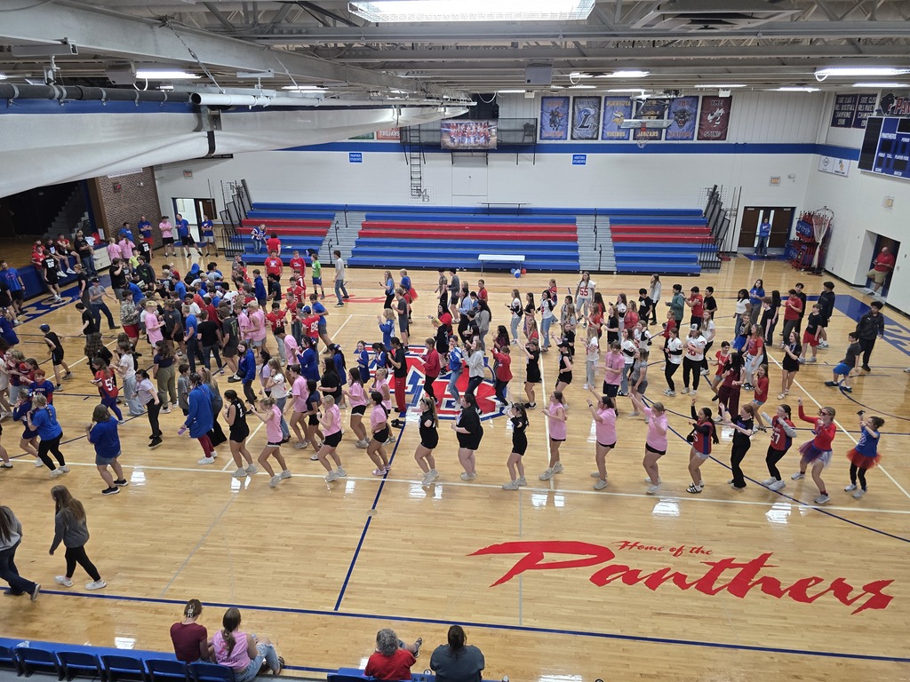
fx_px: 605
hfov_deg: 73.9
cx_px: 455
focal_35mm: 23
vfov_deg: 58.9
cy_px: 341
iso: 200
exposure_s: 1/120
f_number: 1.7
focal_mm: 6.3
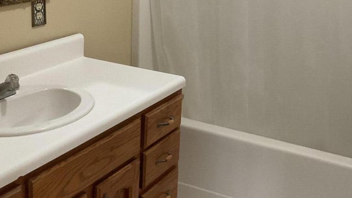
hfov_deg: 34.7
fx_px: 560
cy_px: 24
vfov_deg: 19.7
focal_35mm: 60
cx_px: 219
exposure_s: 1/60
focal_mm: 3
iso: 160
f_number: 1.8
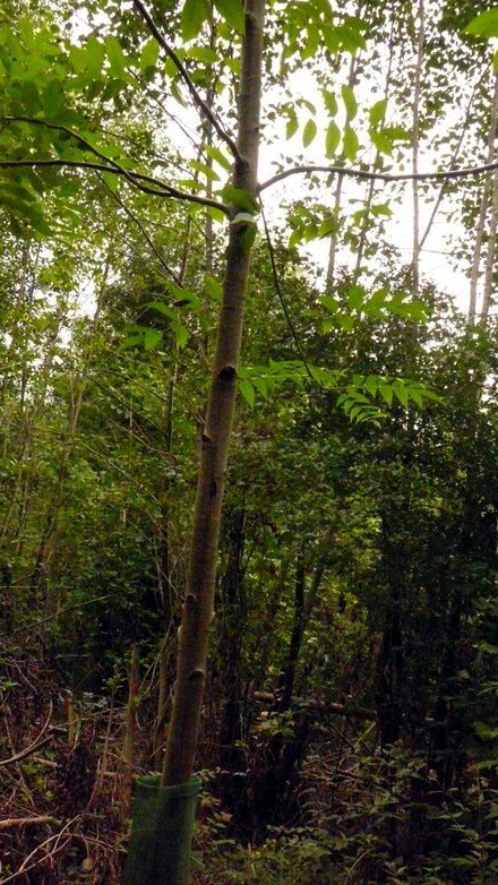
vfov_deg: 51.6
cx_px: 215
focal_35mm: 39
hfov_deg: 30.4
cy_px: 444
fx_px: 915
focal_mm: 5.2
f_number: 5
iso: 800
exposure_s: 1/400
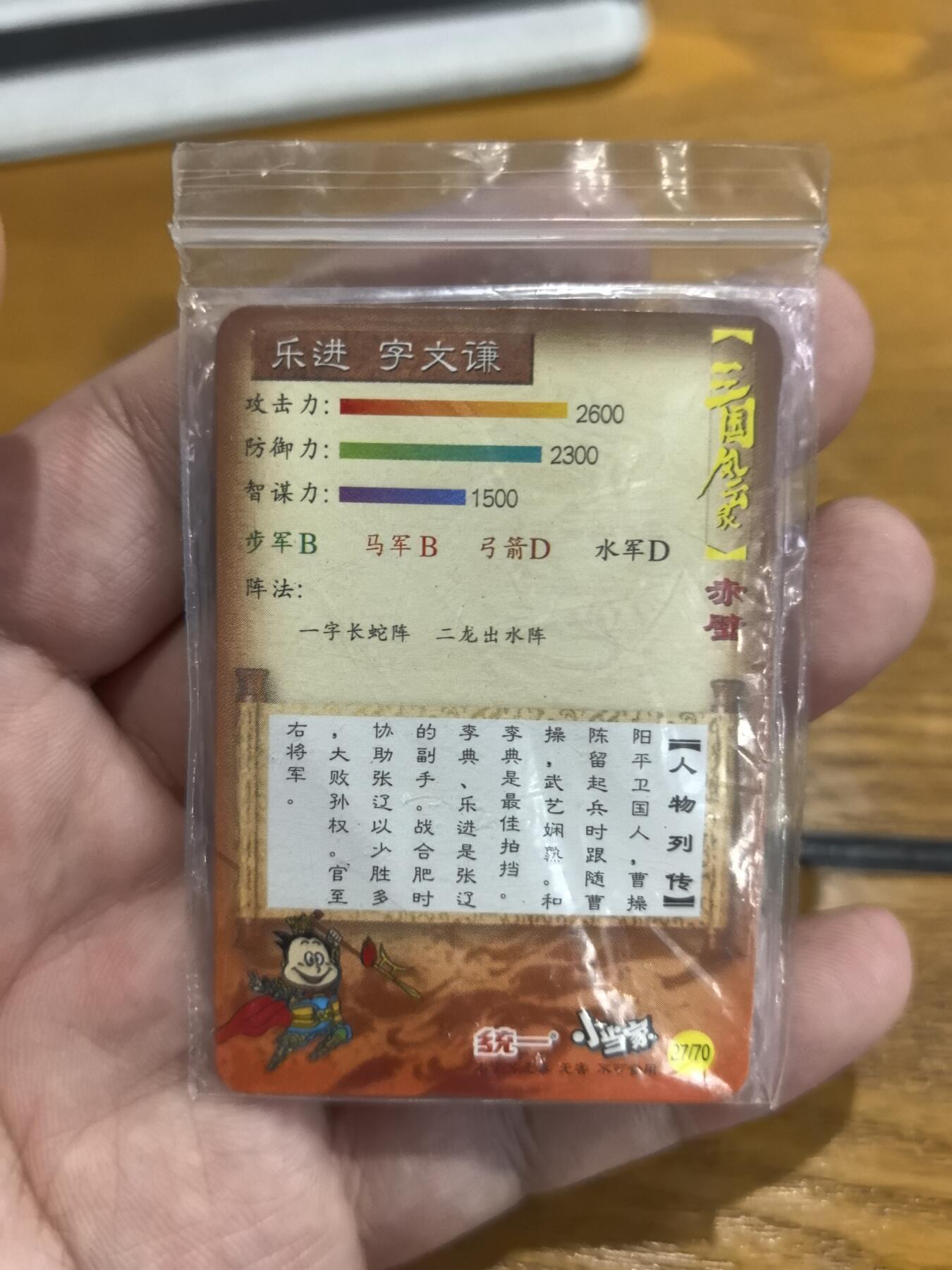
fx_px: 990
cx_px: 476
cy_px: 635
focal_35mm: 27
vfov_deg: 65.3
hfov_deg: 51.4
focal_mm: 6.98
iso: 800
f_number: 2
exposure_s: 1/33.3
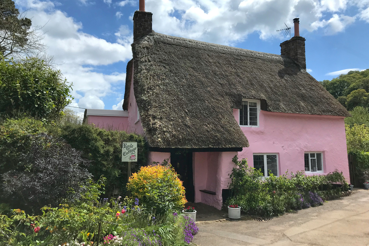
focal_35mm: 30
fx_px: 307
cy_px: 119
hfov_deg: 61.9
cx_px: 183
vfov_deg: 43.6
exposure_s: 1/4167
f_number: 1.8
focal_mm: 3.99
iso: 20
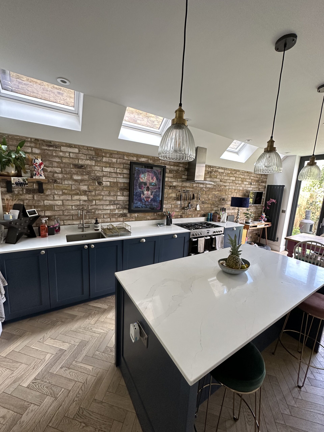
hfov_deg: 85.7
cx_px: 162
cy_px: 216
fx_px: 175
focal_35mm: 14
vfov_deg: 102.1
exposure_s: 1/99
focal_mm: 2.22
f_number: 2.2
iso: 160
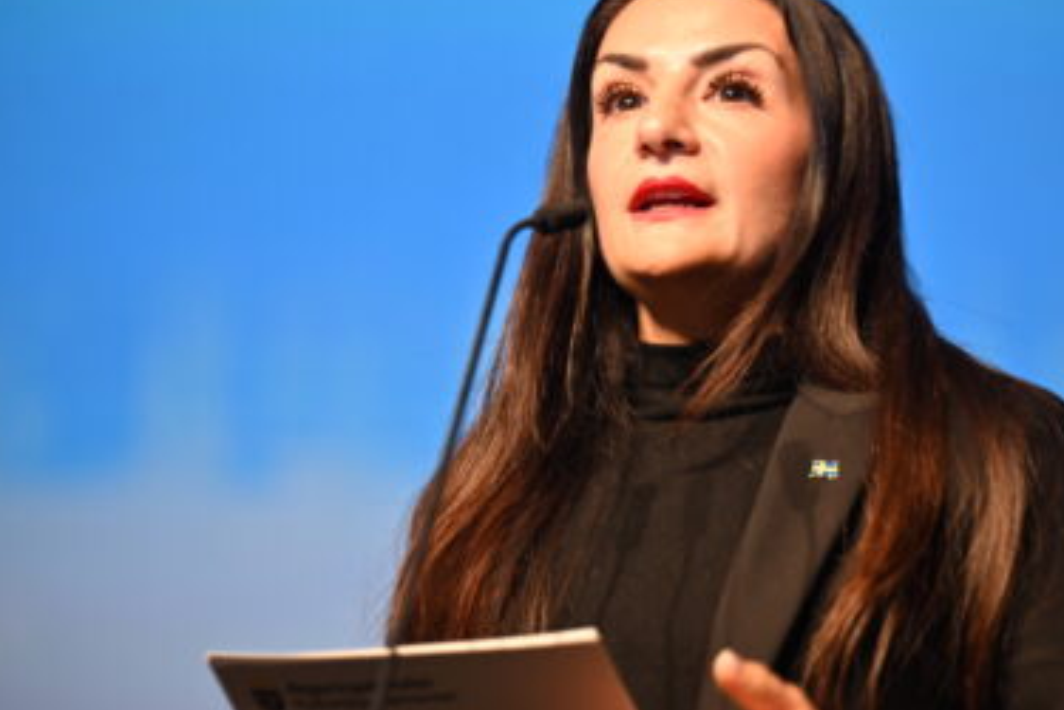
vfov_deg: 6.7
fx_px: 6029
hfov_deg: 10.1
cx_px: 619
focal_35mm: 204
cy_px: 295
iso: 1000
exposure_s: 1/125
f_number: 2.8
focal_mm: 170
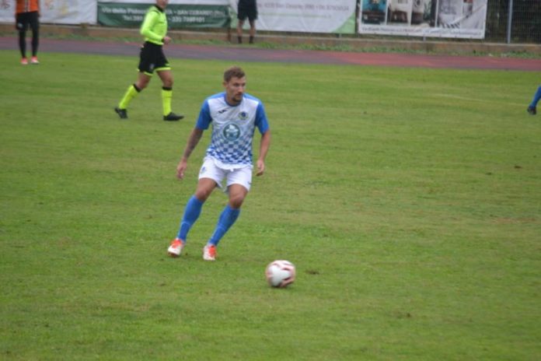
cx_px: 270
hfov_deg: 6.9
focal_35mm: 300
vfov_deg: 4.6
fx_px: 4508
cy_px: 180
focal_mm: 200
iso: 800
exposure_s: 1/500
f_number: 5.6
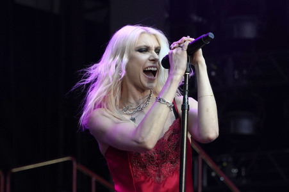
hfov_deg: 12.1
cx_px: 144
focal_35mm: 170
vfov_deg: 8.1
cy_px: 96
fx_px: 1364
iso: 1600
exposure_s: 1/400
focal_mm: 170
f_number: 8
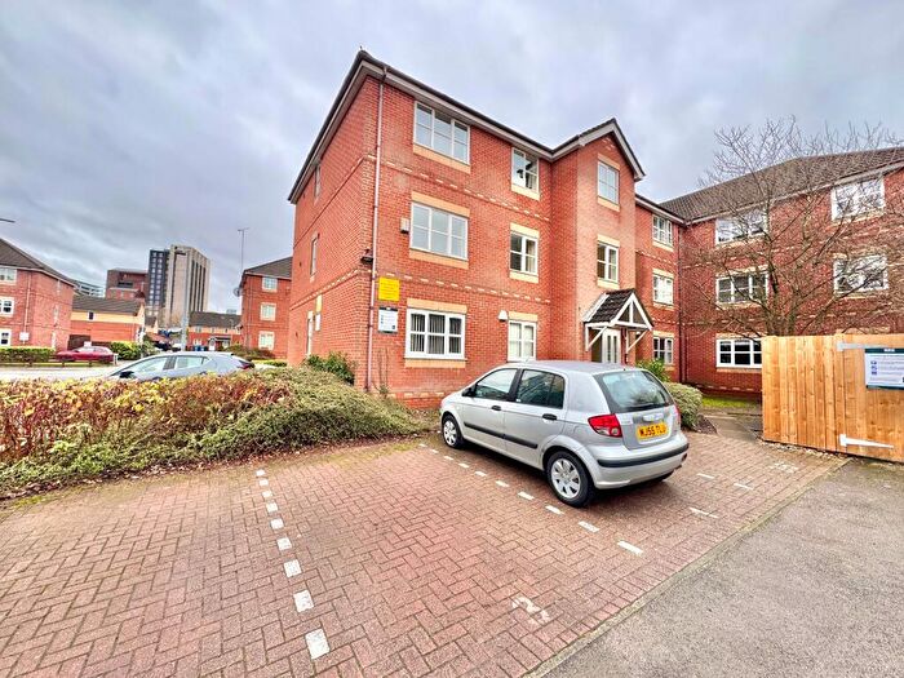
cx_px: 452
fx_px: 366
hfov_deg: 102.1
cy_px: 339
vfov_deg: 85.7
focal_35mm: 14
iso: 64
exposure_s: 1/99
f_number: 2.2
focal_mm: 2.22
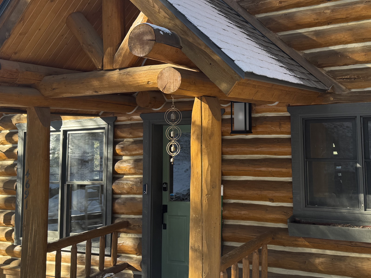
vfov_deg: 33.4
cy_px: 99
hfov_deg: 43.3
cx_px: 246
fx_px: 461
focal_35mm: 43
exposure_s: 1/243
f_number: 1.78
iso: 64
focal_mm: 6.76
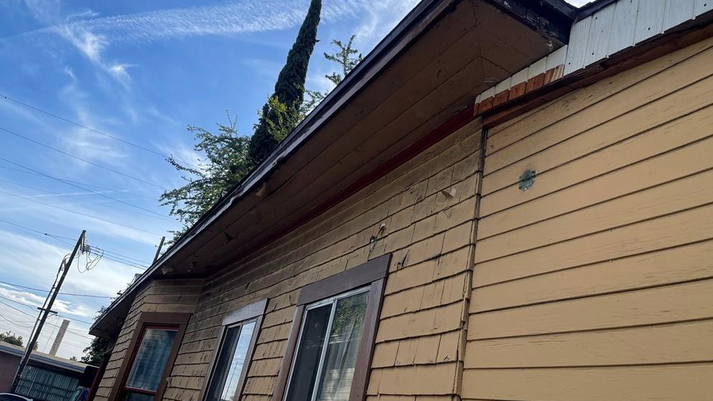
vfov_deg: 41.1
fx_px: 529
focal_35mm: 28
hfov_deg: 67.9
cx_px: 356
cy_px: 147
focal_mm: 5.1
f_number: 1.6
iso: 32
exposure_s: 1/2857
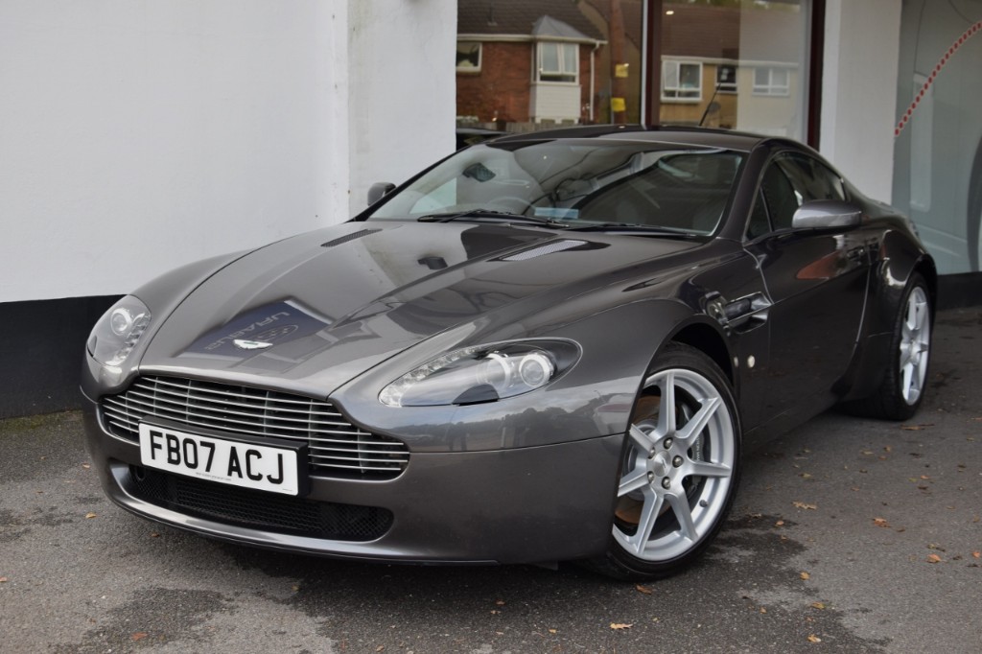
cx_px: 491
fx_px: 1309
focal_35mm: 48
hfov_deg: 41.1
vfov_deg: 28.1
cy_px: 327
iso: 400
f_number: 6.3
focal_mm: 32
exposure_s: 1/160
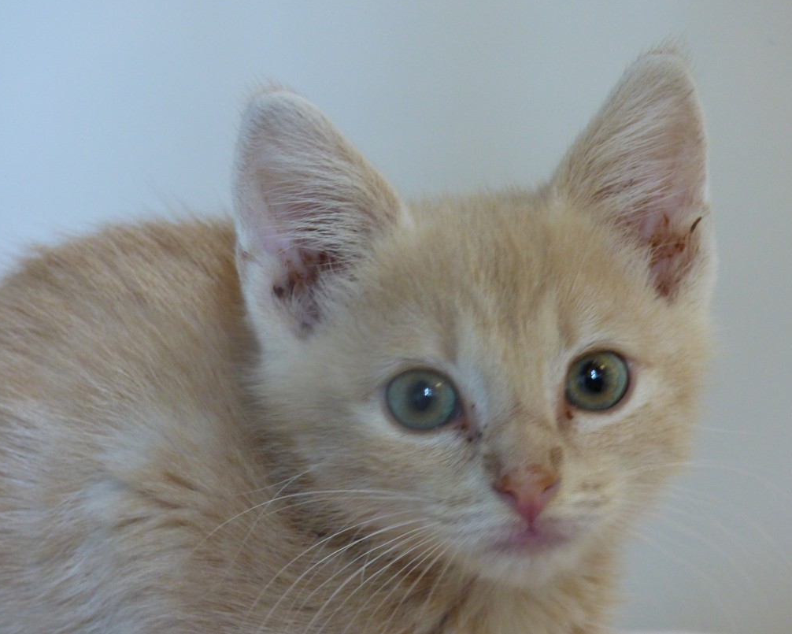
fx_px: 2579
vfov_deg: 14.0
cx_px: 417
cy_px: 316
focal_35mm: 110
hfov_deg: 17.5
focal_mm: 17.43
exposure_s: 1/20
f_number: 4.8
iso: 400
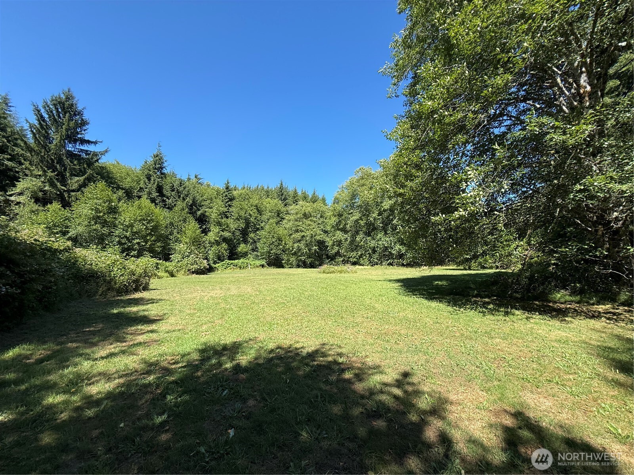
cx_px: 317
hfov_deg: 102.1
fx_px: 256
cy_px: 238
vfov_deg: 85.7
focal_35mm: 14
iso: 50
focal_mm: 2.22
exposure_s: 1/751
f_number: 2.2
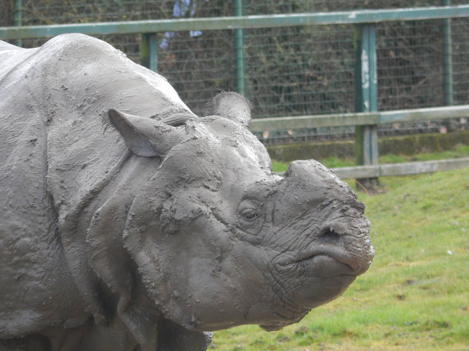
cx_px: 234
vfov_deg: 2.5
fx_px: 8170
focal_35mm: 603
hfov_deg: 3.3
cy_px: 176
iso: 360
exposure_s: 1/250
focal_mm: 107.1
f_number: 5.8
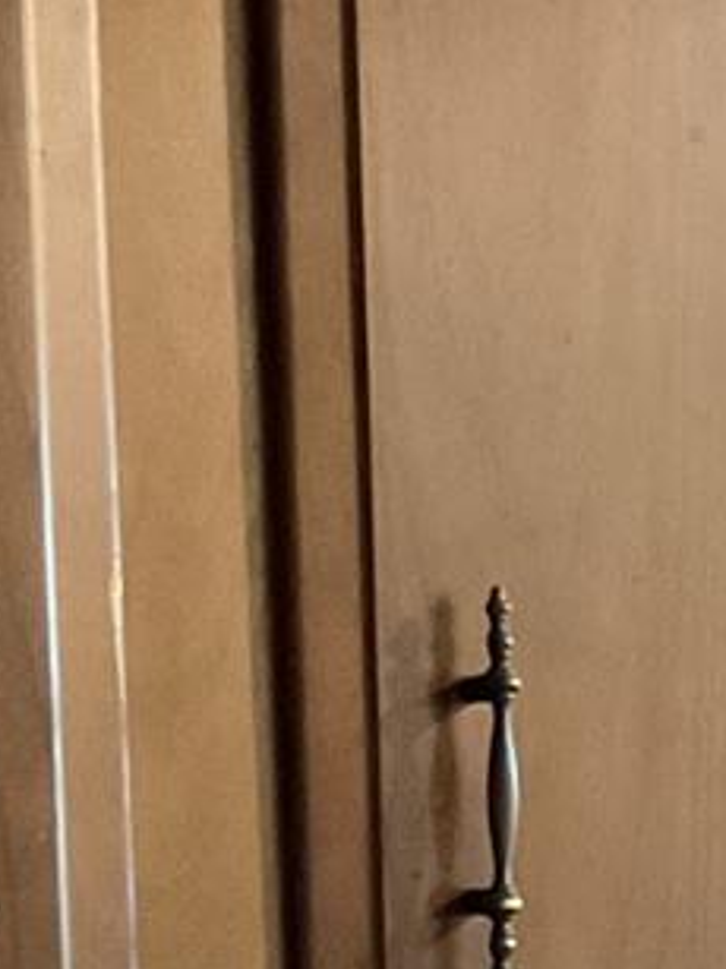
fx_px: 4058
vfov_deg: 13.2
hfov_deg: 10.0
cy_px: 1253
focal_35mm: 145
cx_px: 1035
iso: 400
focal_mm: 3
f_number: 1.8
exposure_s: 1/30
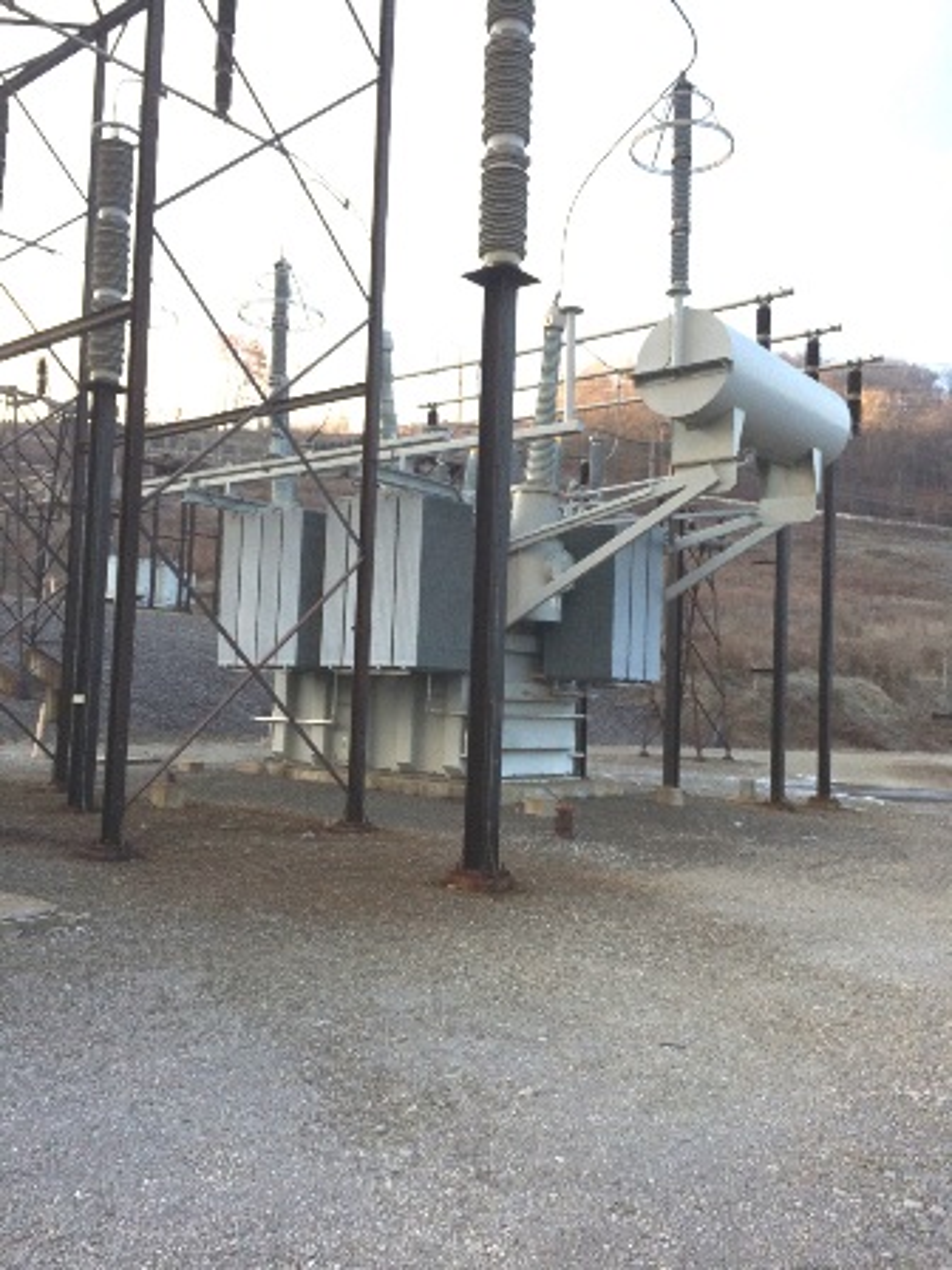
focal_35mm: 29
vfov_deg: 61.7
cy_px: 635
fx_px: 1063
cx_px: 476
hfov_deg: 48.2
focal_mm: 4.15
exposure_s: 1/456
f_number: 2.2
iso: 32
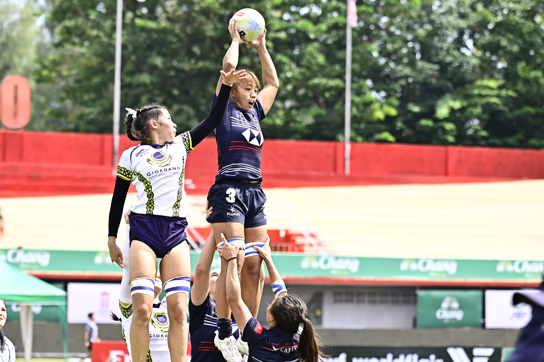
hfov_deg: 10.3
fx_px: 3020
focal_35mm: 200
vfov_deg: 6.9
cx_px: 272
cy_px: 181
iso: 320
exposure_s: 1/640
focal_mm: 200
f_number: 5.6
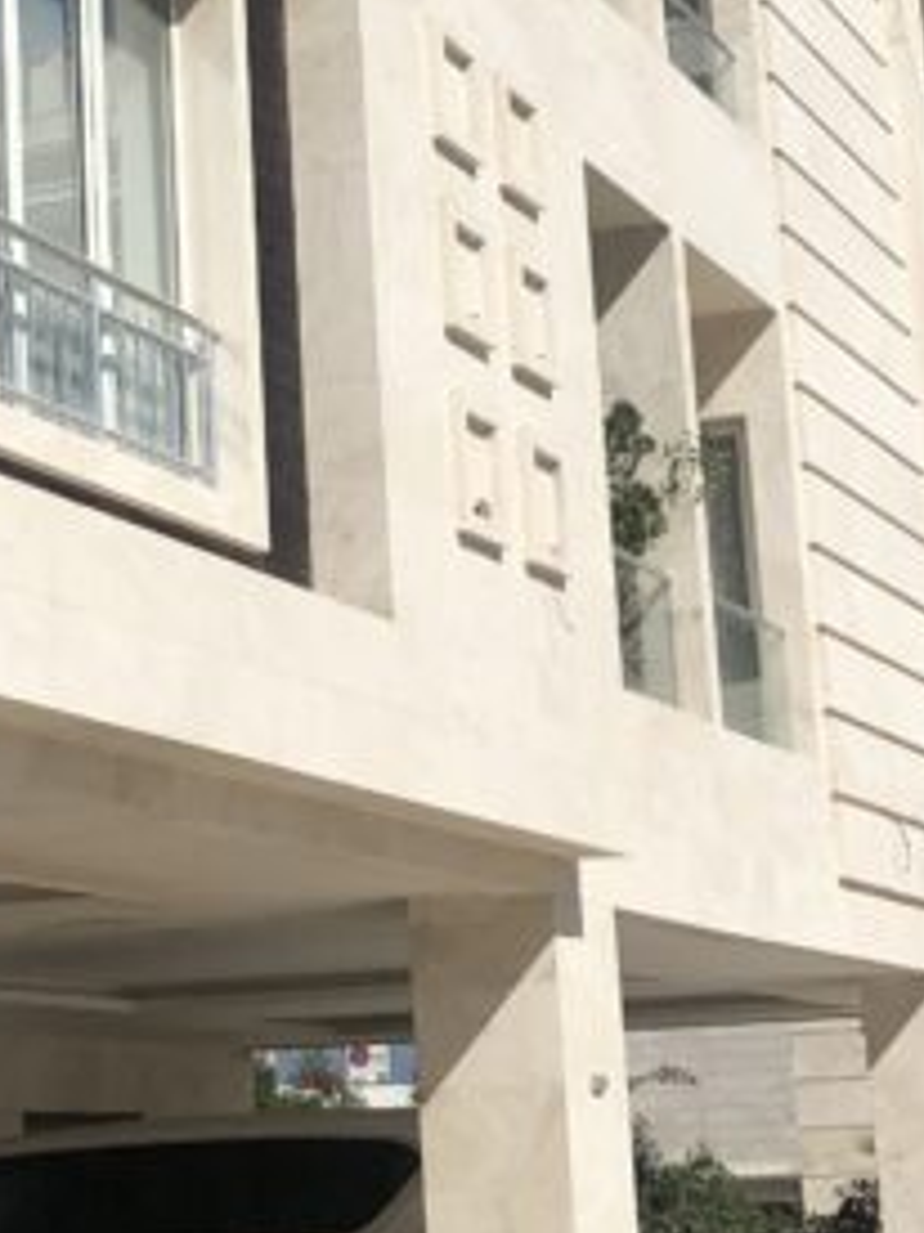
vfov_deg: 17.5
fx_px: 3918
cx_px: 179
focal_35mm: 110
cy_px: 13
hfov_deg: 13.4
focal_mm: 4
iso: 25
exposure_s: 1/6024
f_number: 1.8
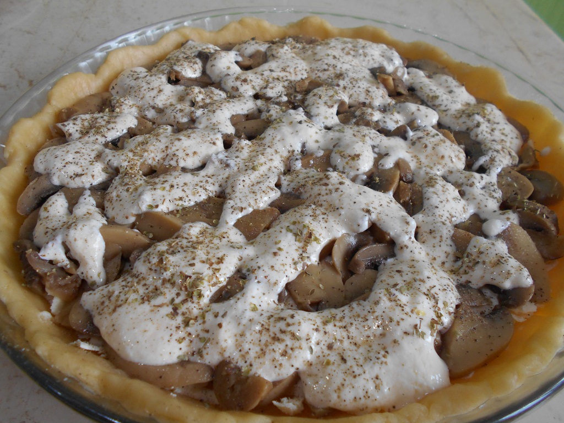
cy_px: 212
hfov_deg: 67.3
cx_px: 282
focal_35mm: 26
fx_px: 424
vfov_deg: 53.1
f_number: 3.2
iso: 200
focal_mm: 4.6
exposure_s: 1/30
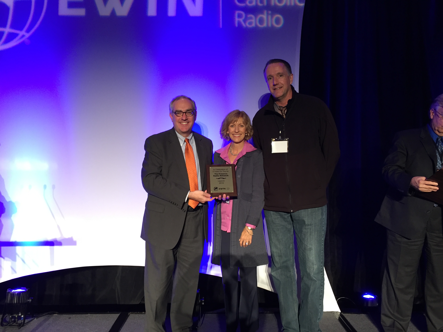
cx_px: 222
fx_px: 371
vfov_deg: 48.2
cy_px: 166
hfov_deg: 61.7
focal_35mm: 29
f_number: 2.2
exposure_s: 1/30
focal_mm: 4.15
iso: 100
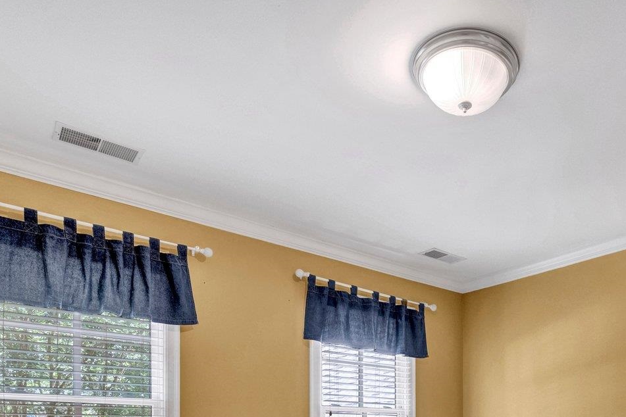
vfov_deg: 39.8
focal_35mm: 28
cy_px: 433
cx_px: 437
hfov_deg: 63.1
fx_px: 487
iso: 400
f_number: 7.1
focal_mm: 8.9
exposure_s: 1/9
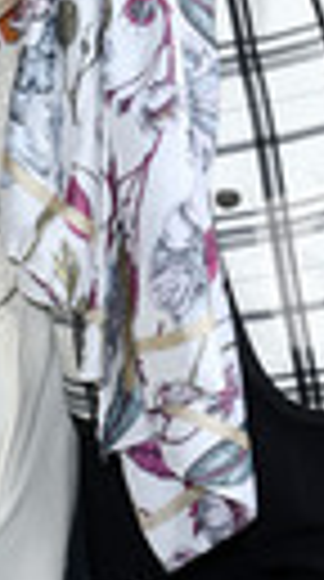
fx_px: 2397
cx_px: 76
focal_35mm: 156
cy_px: 18
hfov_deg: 7.7
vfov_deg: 13.6
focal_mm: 48
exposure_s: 1/200
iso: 320
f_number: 5.6
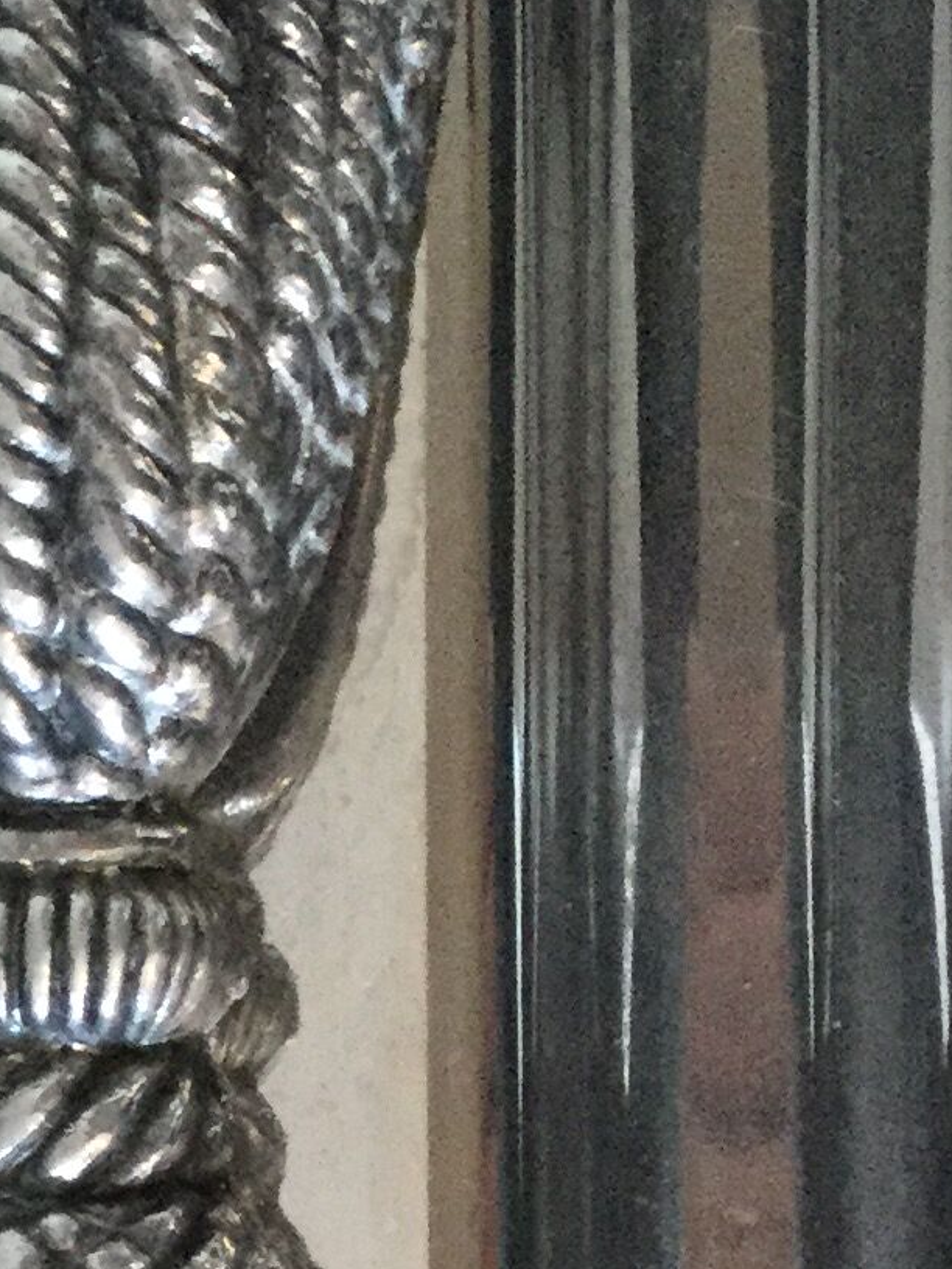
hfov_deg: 11.6
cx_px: -341
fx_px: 4547
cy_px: 1361
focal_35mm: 124
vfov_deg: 15.5
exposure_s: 1/17
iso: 200
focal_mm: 3.3
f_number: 2.4
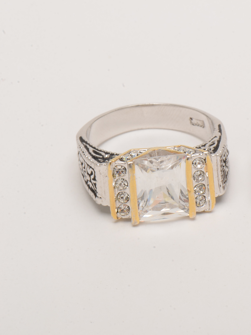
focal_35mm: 186
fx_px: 1796
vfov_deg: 10.6
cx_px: 249
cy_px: 168
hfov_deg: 8.0
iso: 100
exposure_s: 1/160
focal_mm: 85
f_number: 25
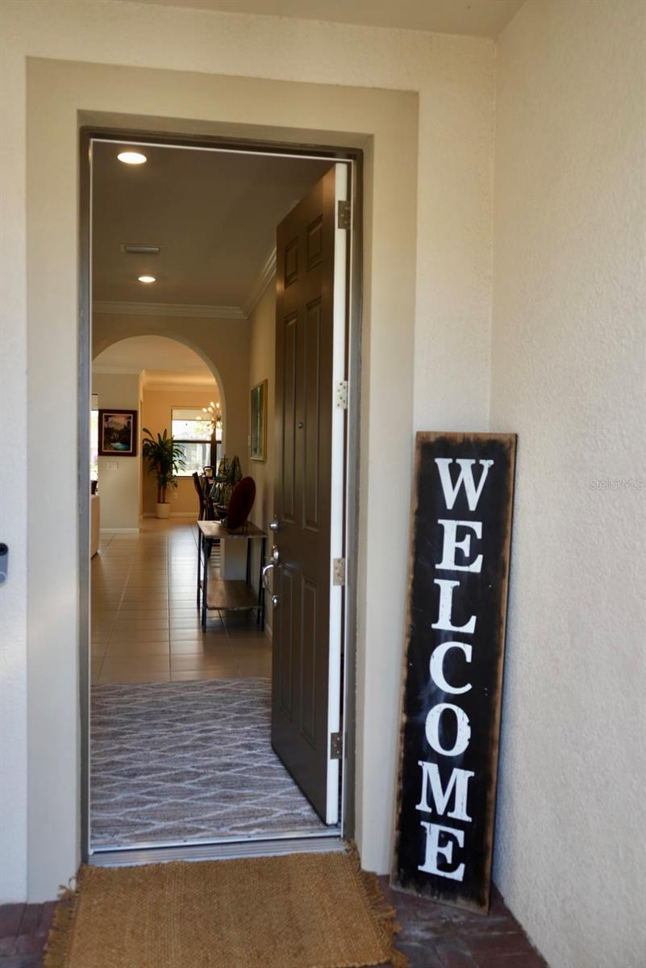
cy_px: 484
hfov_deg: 42.4
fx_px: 834
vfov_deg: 60.3
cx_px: 323
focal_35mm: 31
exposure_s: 1/160
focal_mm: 31
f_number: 4
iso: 400
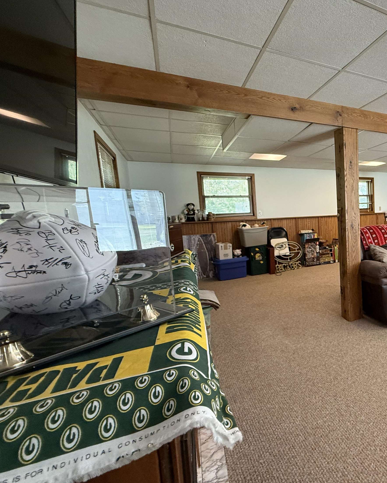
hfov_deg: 62.8
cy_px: 241
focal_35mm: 19
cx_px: 326
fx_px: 272
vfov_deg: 83.3
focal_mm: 2.22
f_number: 2.2
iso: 400
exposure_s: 1/60
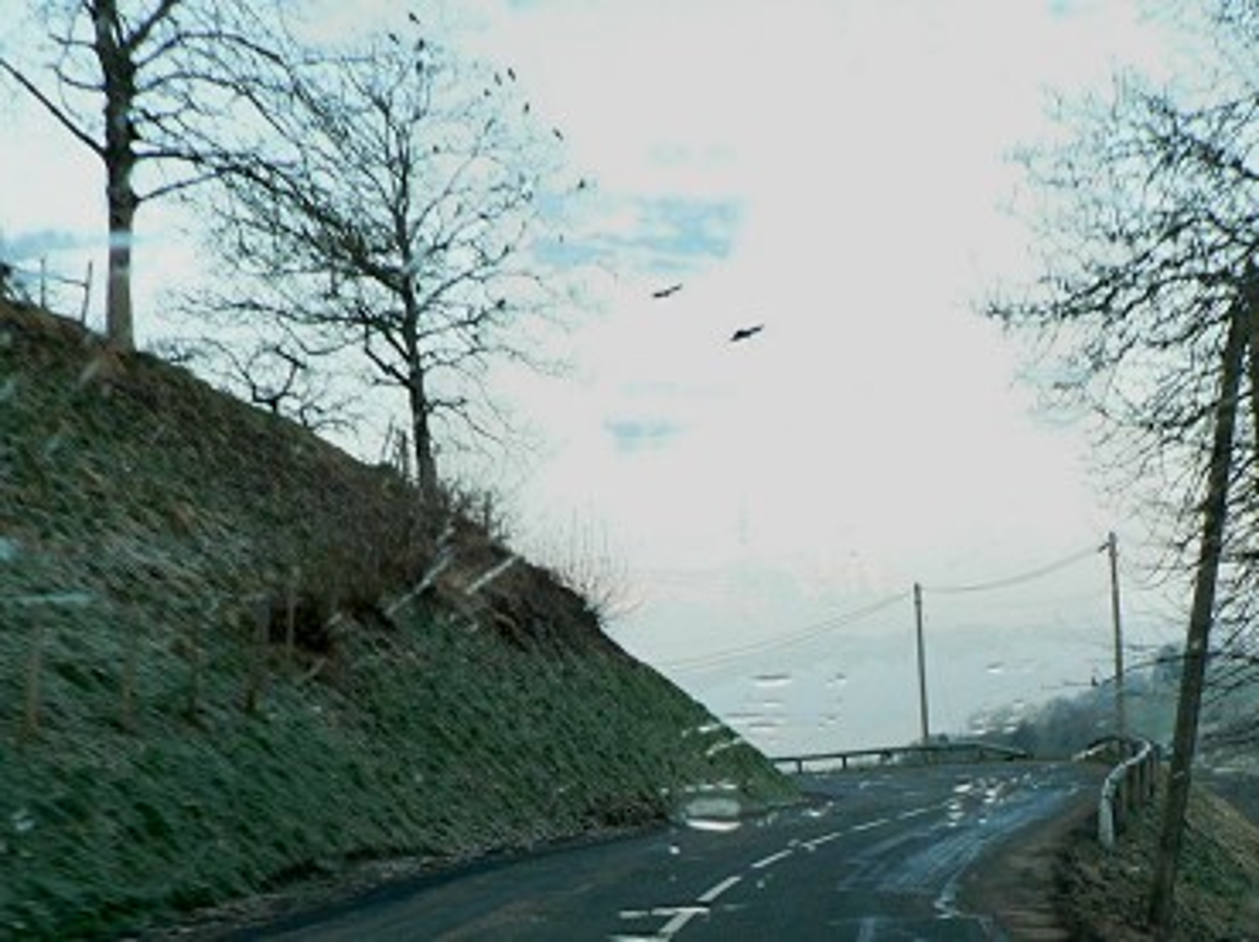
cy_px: 471
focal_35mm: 36
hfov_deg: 51.4
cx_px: 630
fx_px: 1308
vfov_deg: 39.6
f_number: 3.6
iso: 80
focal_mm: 6
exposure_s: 1/60
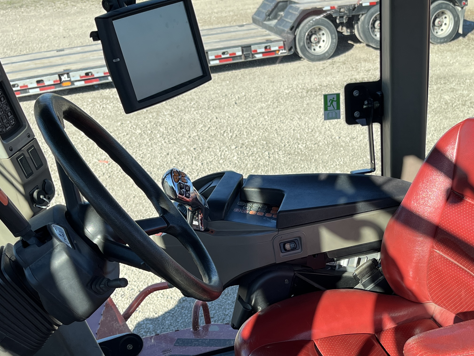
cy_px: 292
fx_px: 712
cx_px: 339
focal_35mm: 52
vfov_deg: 27.4
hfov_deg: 36.2
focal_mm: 5.1
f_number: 1.6
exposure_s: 1/1000
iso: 50
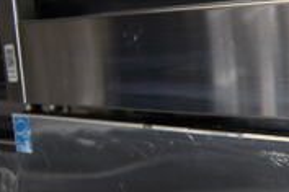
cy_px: 252
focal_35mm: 93
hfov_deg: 18.2
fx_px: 747
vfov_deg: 14.1
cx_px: 488
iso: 100
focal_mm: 18
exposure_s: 1/50
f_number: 3.5
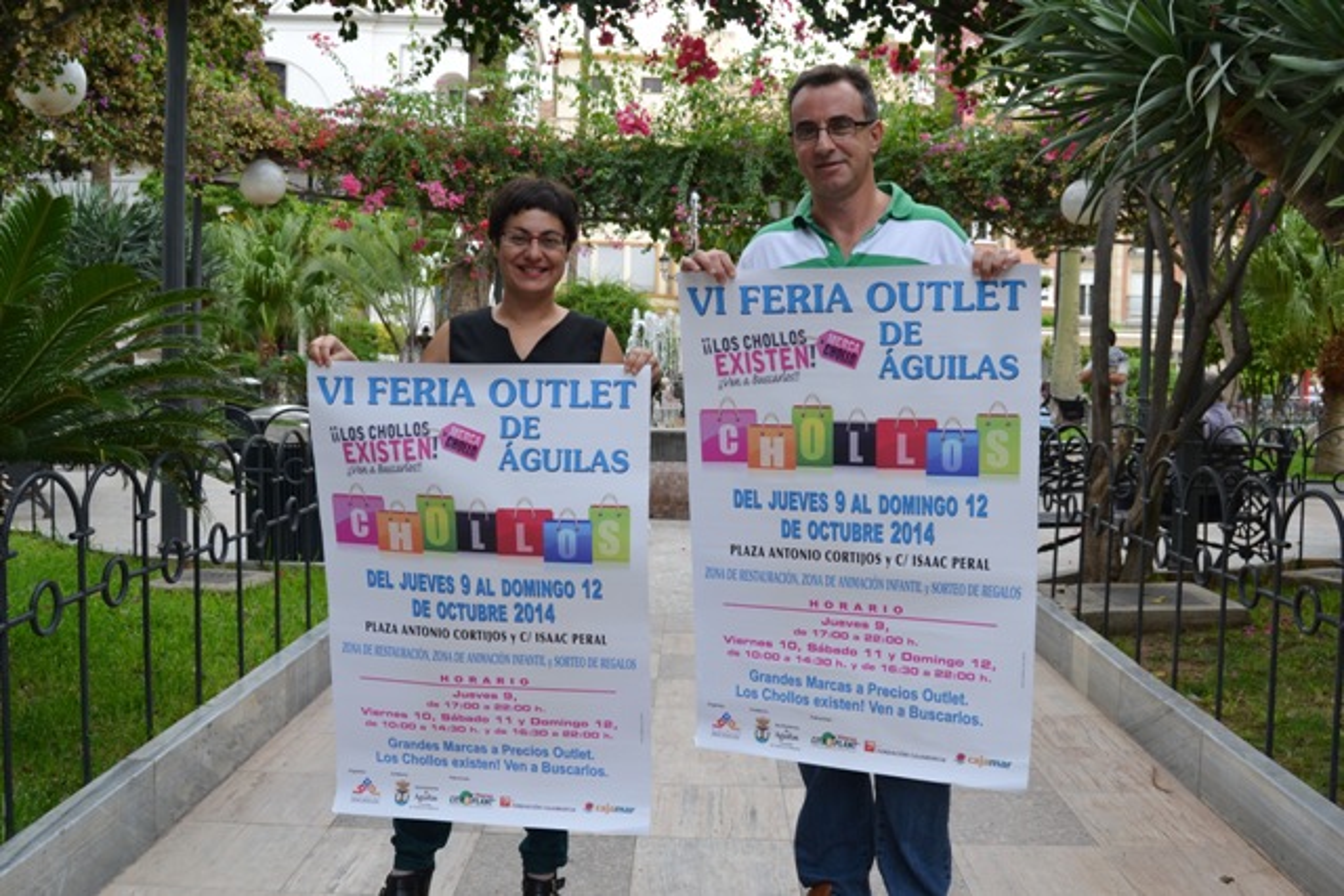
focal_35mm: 33
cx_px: 672
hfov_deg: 57.2
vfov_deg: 40.0
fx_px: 1232
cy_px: 448
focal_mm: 22
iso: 220
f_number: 5.6
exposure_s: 1/125
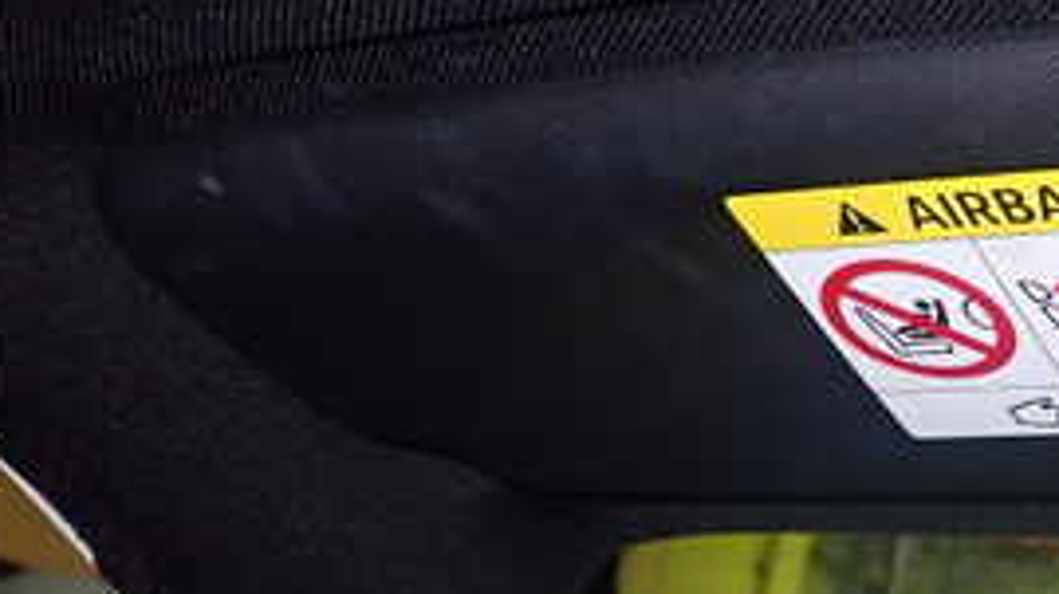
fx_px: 2049
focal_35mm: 73
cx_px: 1157
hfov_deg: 26.7
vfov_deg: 16.5
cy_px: 338
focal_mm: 5.4
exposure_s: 1/30
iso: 400
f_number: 6.3
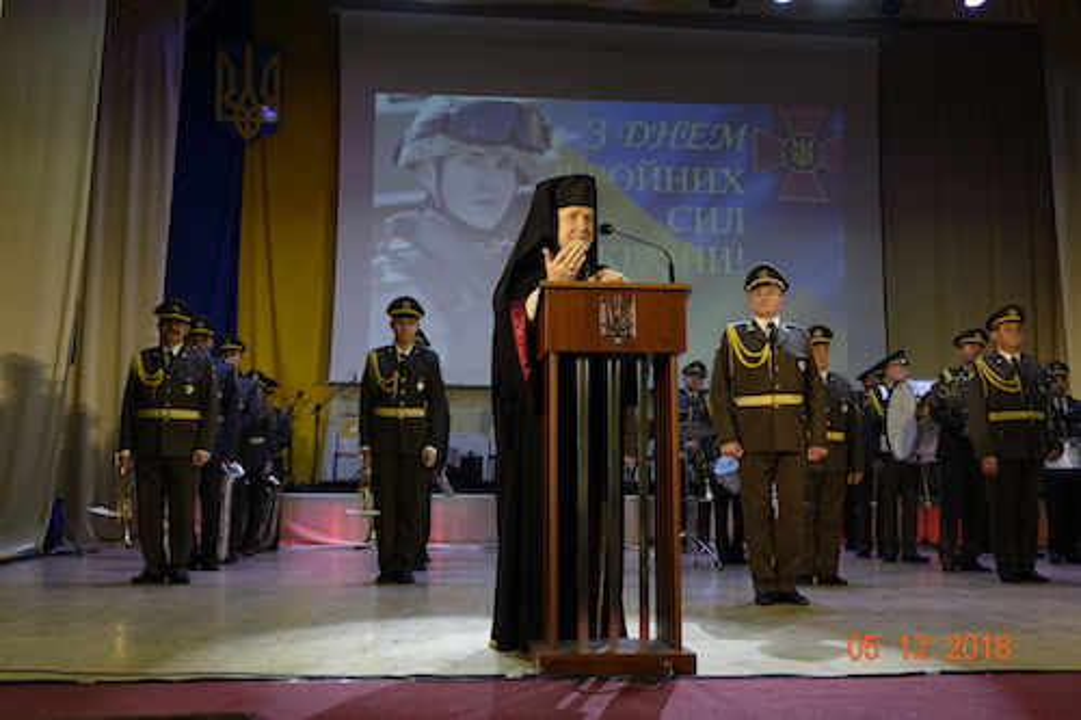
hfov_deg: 51.9
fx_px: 1111
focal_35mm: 37
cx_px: 540
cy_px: 360
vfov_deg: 35.9
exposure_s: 1/80
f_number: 2.8
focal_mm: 13.65
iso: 320
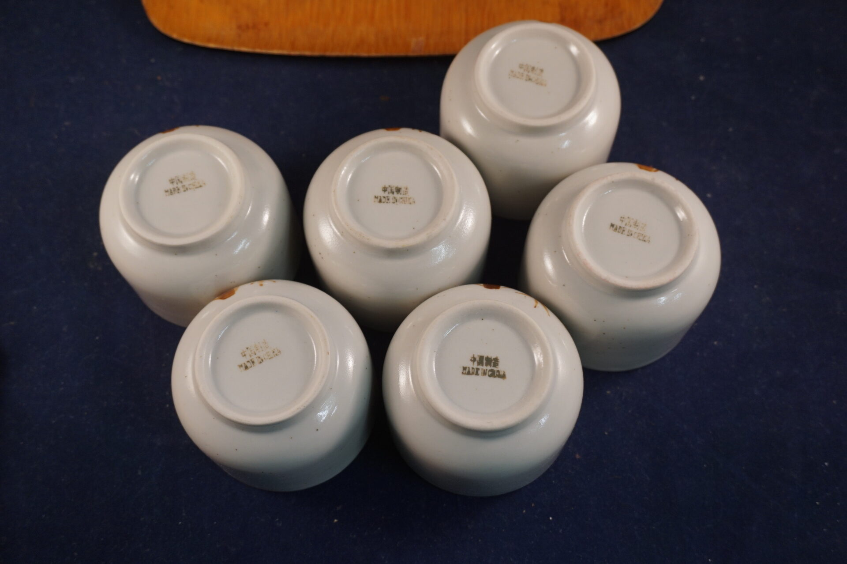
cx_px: 424
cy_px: 282
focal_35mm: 38
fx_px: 882
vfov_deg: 35.4
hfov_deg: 51.3
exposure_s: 1/60
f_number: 4.5
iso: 400
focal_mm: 25
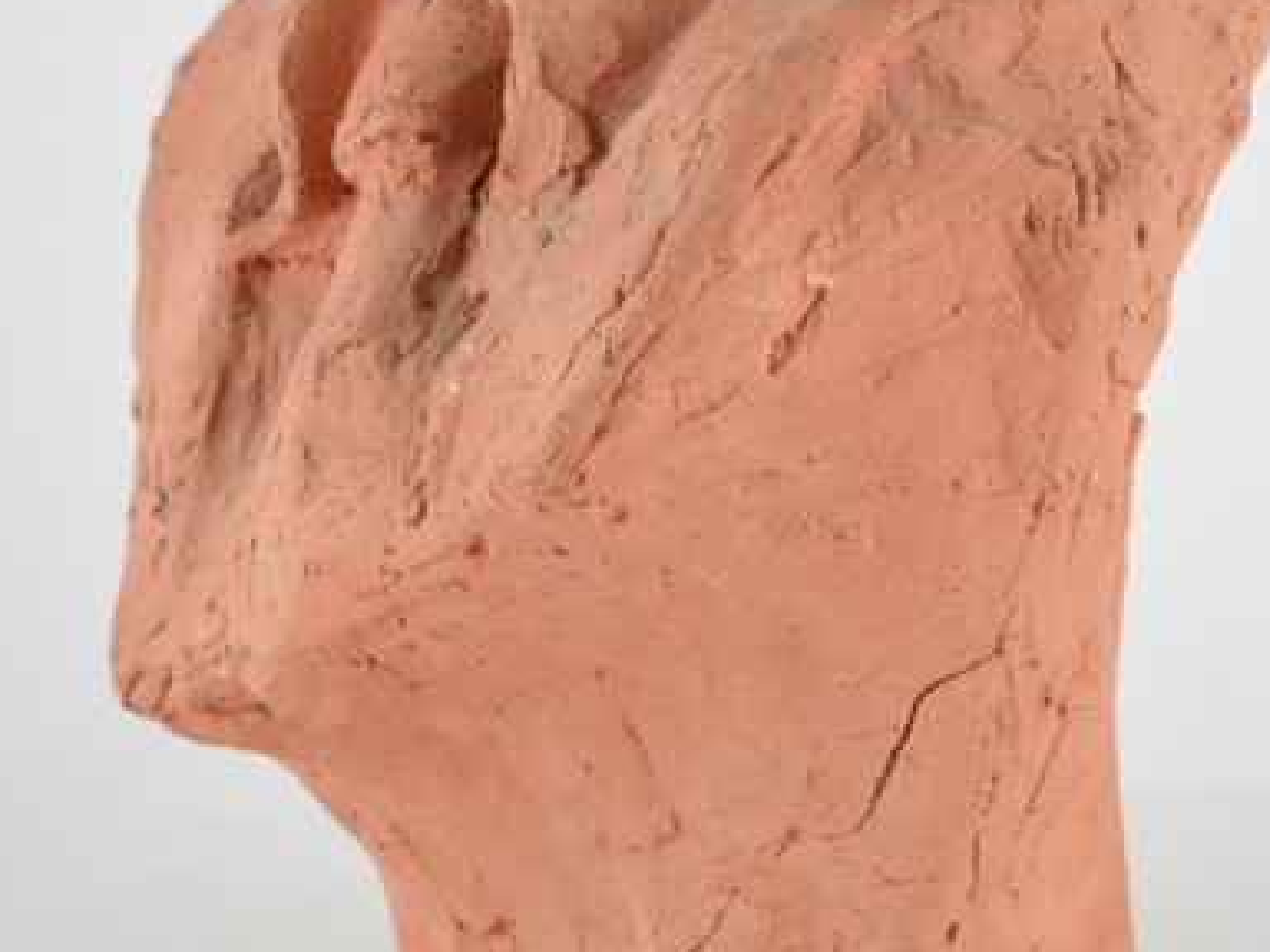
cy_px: 293
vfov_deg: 11.8
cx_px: 701
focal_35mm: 125
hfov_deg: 15.8
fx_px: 4586
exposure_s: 1/125
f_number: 6.3
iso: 800
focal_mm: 52
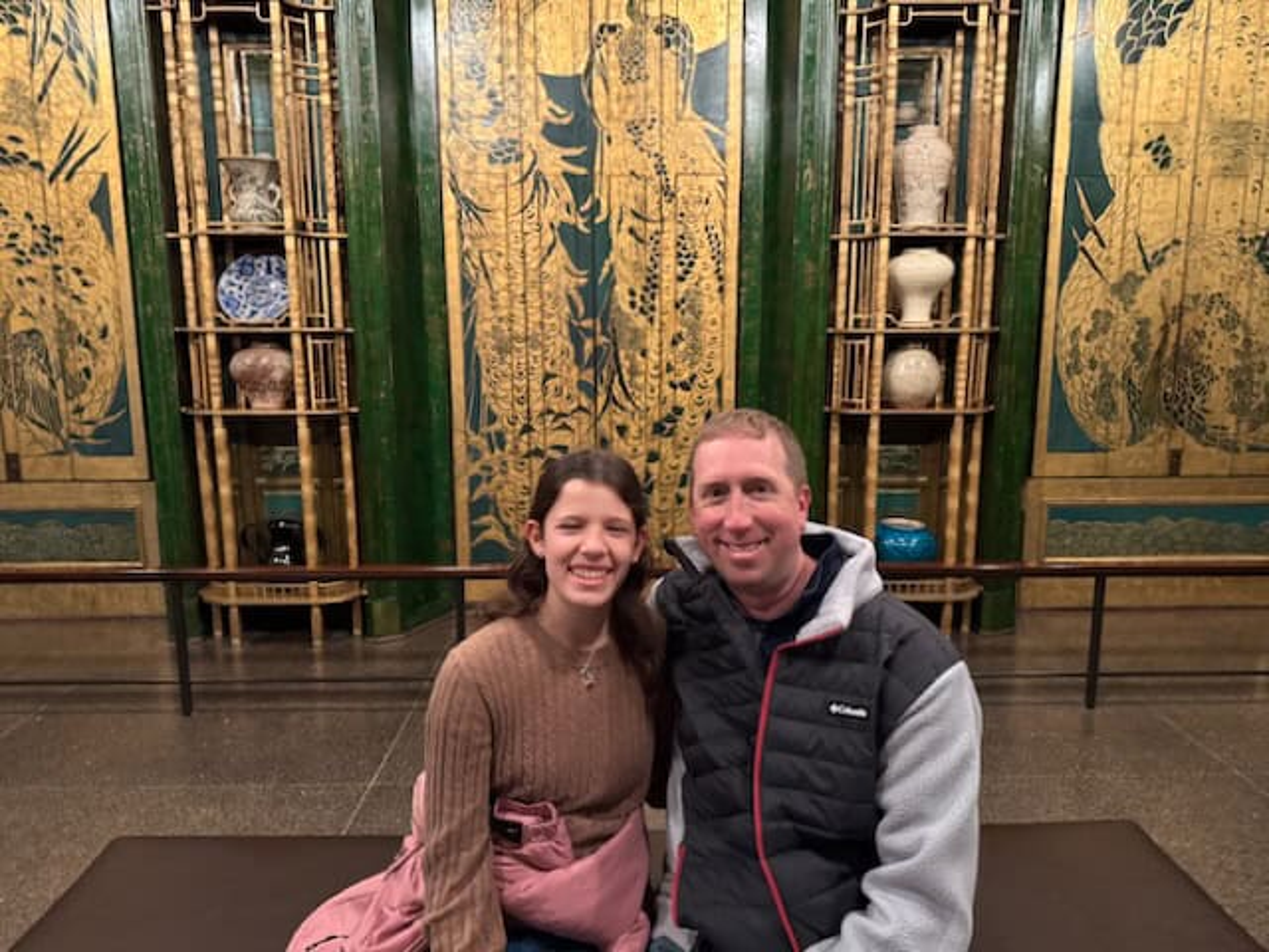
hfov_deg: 71.6
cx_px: 634
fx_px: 880
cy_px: 476
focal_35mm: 24
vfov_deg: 56.8
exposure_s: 1/30
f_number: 1.8
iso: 1250
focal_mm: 6.8
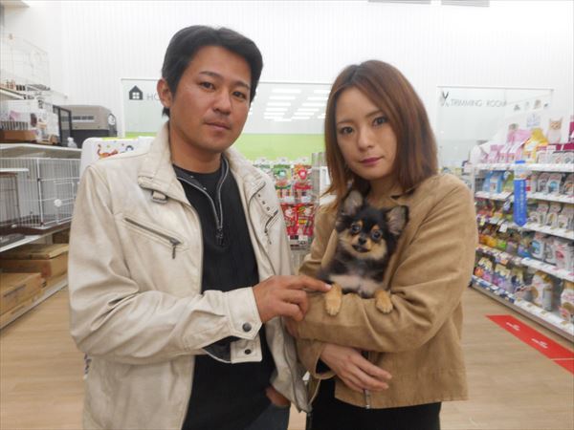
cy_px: 215
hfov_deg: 69.4
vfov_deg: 54.9
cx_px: 287
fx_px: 415
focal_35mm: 25
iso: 280
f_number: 3.7
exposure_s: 1/30
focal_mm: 4.5
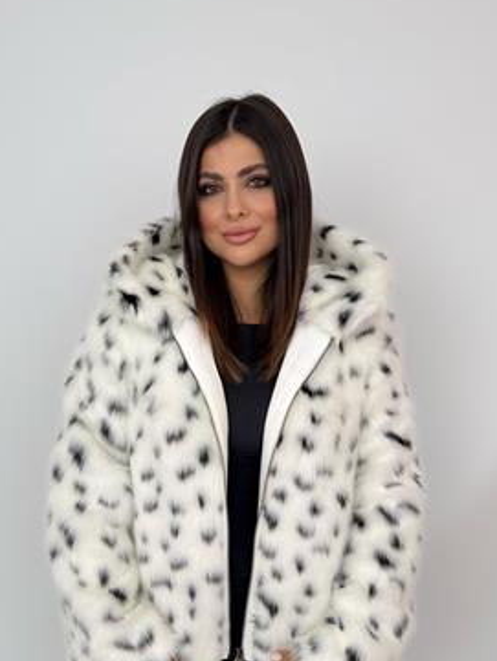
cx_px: 224
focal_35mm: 31
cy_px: 370
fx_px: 593
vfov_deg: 58.2
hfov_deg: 45.4
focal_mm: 6.76
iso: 80
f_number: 1.78
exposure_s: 1/476
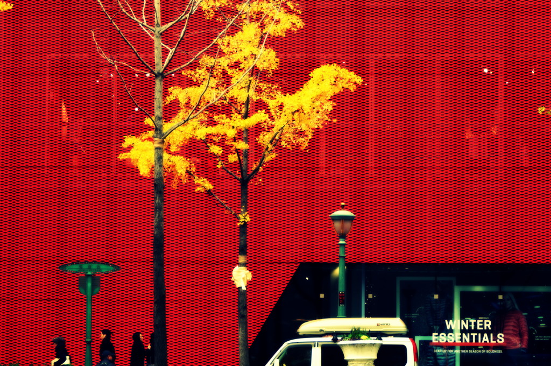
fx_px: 1720
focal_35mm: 112
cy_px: 183
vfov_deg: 12.1
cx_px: 276
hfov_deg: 18.2
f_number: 8
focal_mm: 75
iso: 320
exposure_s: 1/125
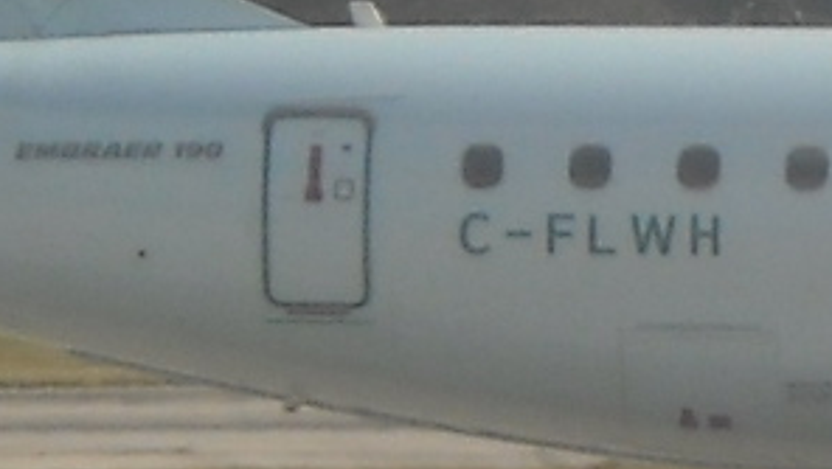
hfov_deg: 2.7
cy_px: 528
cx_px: 1875
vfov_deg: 1.5
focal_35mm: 791
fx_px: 17463
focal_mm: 17.1
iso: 64
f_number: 4.7
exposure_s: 1/458
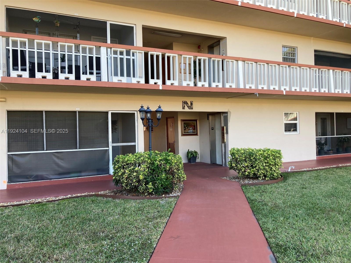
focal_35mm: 28
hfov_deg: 63.4
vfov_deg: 49.7
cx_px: 176
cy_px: 132
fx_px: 284
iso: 20
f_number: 1.8
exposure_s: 1/193
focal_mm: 3.99
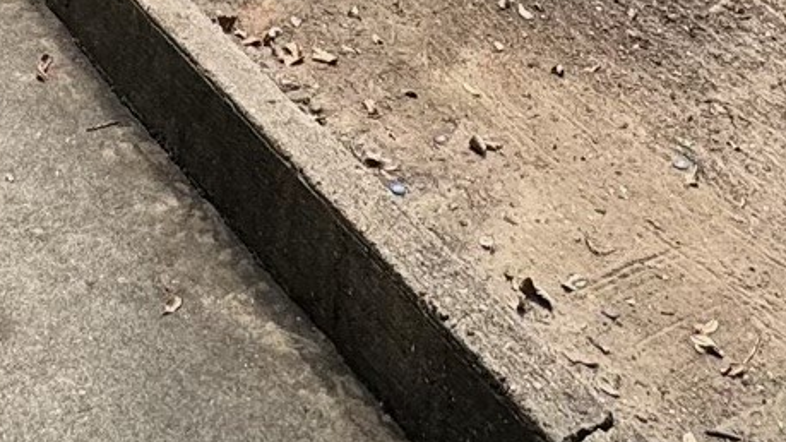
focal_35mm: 67
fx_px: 1396
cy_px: -694
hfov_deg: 31.1
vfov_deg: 12.7
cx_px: 248
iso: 40
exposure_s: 1/261
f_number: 2.2
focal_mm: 2.22
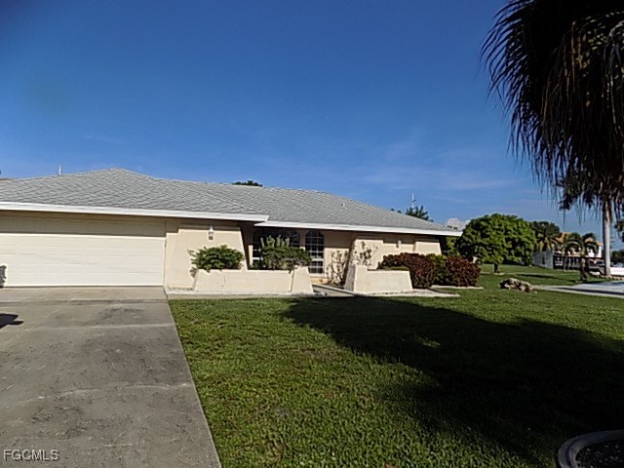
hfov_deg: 73.9
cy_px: 234
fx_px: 415
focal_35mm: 23
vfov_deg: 58.9
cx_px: 312
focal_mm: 4
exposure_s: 1/250
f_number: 9.9
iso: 80
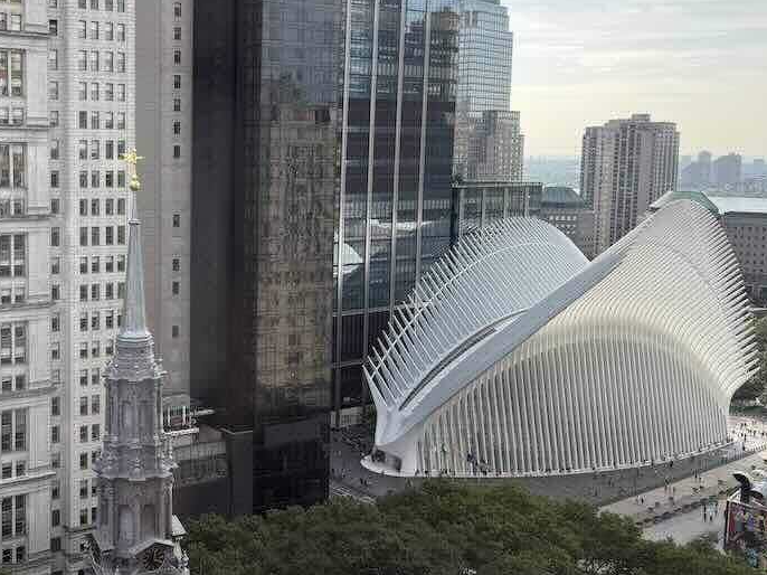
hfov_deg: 42.9
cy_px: 247
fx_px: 930
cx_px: 163
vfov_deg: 34.3
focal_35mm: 42
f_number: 1.78
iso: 80
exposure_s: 1/1261
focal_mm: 6.76
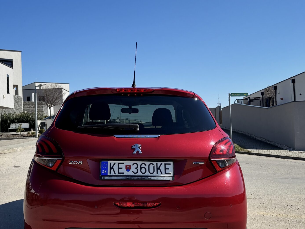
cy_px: 122
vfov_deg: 30.3
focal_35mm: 48
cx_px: 134
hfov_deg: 39.6
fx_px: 423
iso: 50
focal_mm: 5.96
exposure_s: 1/3413
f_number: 1.6
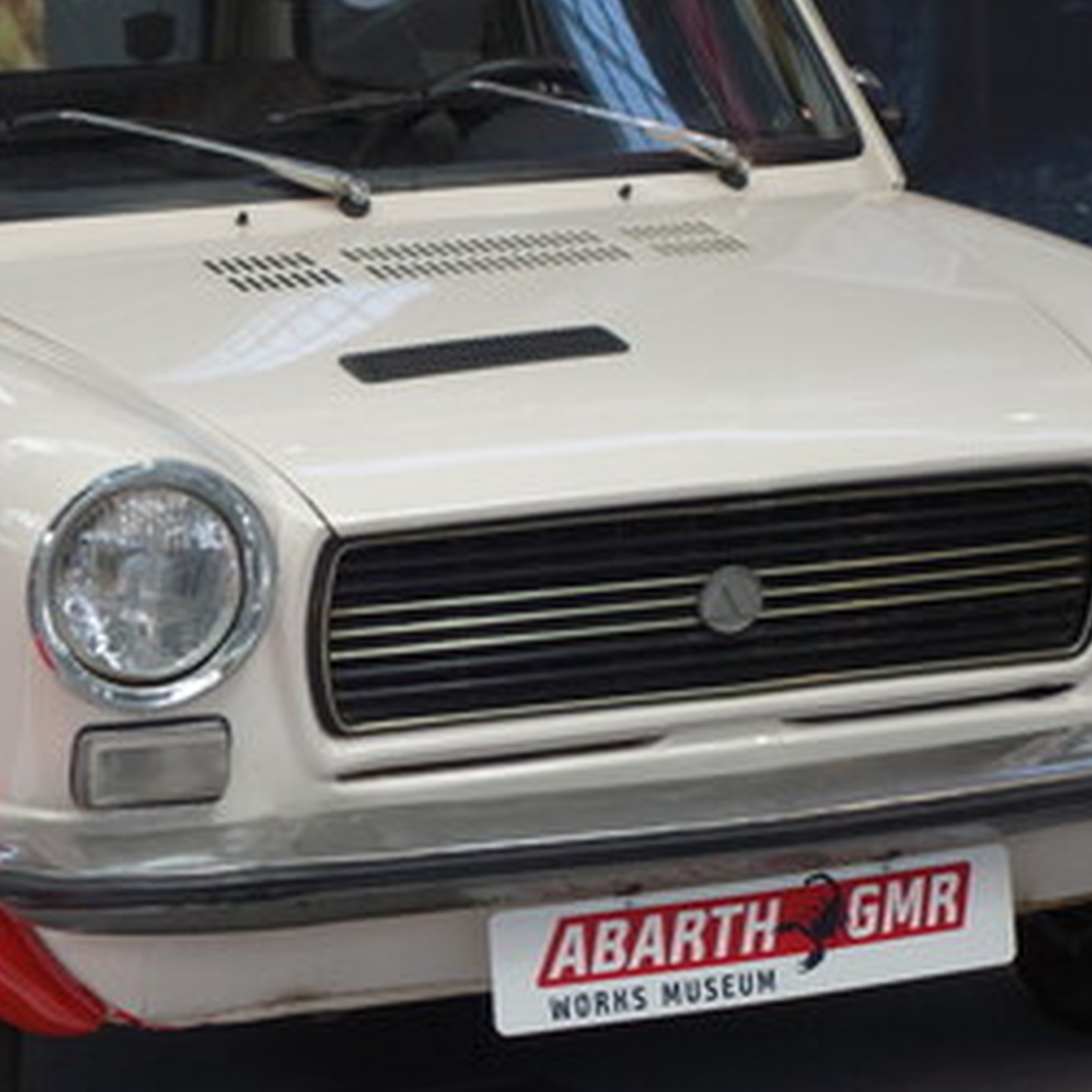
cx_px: 418
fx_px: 5211
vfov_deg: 12.0
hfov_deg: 12.0
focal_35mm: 146
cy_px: 579
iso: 125
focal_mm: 26.57
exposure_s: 1/100
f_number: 4
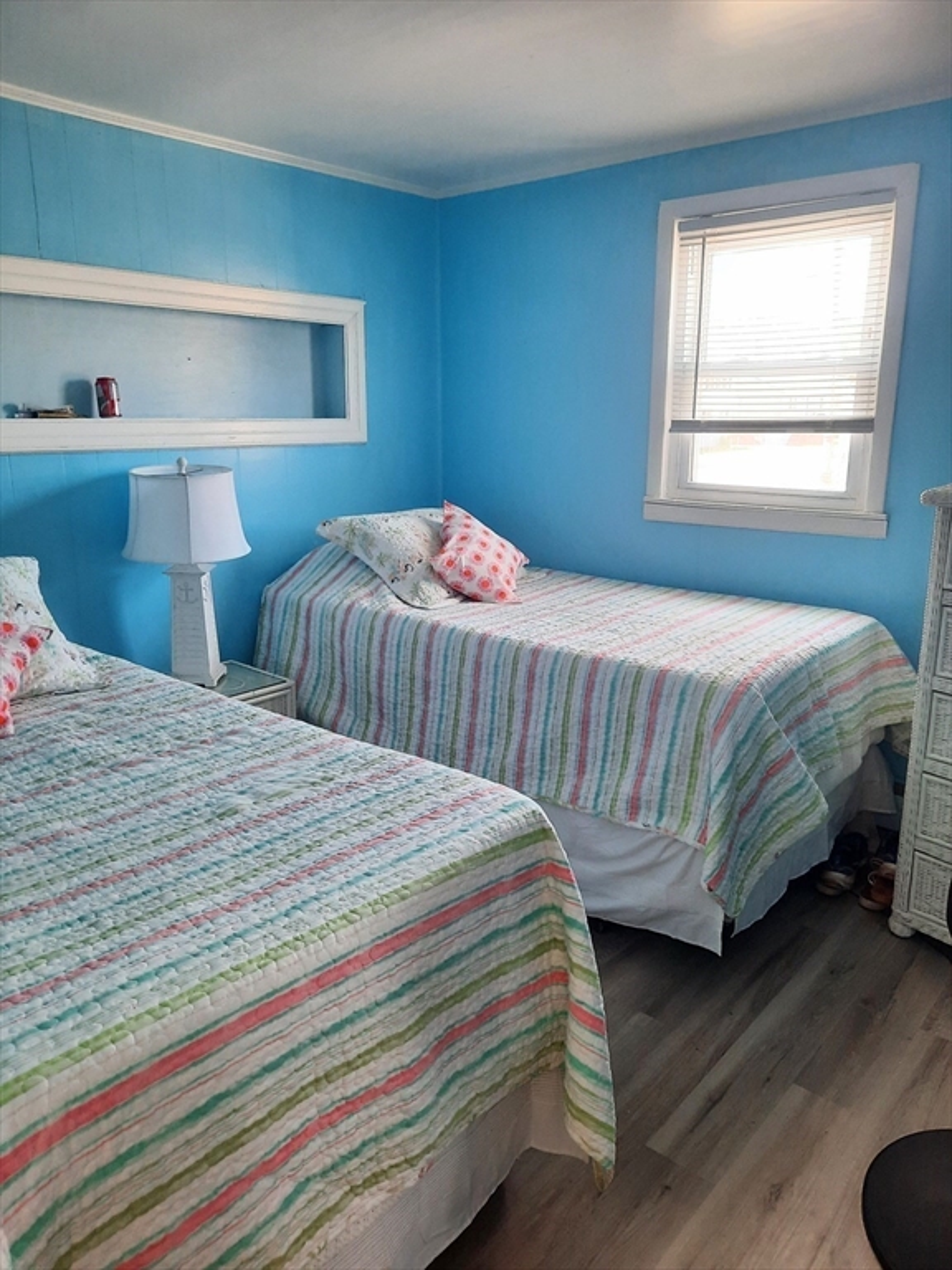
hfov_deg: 54.9
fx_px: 917
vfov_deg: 69.4
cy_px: 635
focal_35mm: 25
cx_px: 476
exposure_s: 1/60
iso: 125
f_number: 2
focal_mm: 4.6
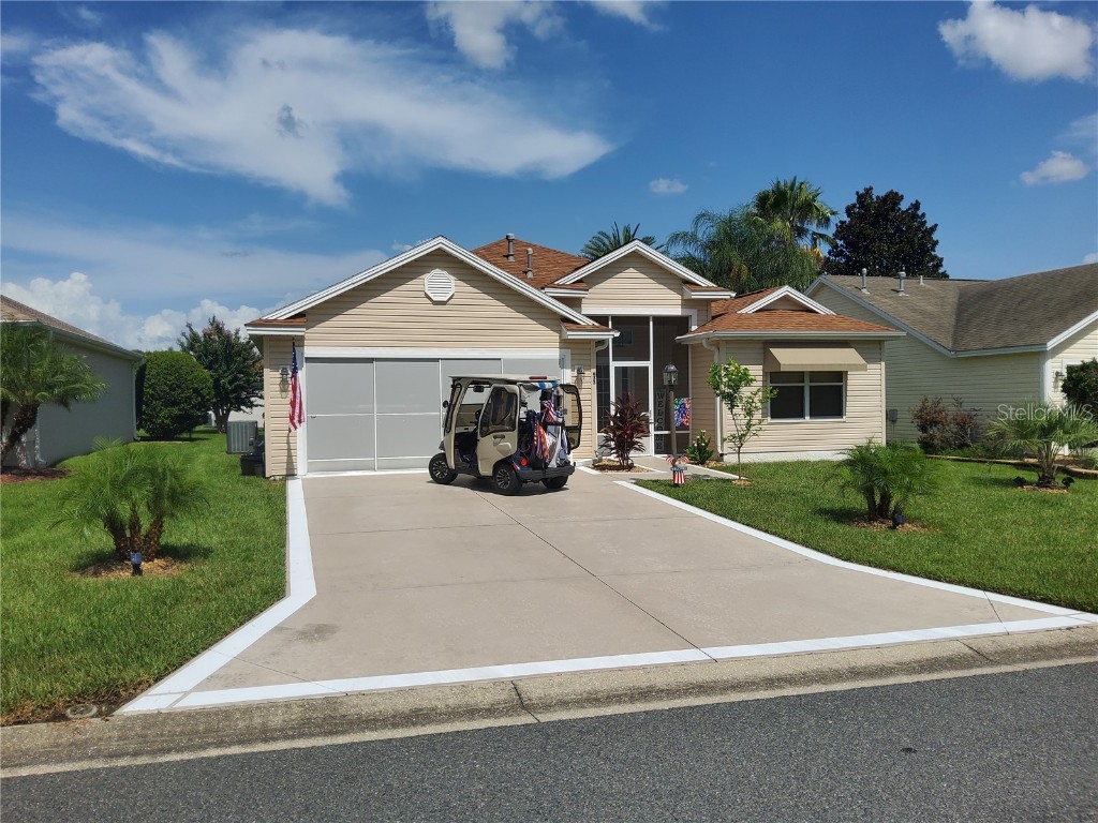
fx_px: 825
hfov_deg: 67.3
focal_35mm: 26
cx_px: 549
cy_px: 412
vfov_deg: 53.1
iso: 50
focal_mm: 3.08
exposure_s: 1/2767
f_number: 2
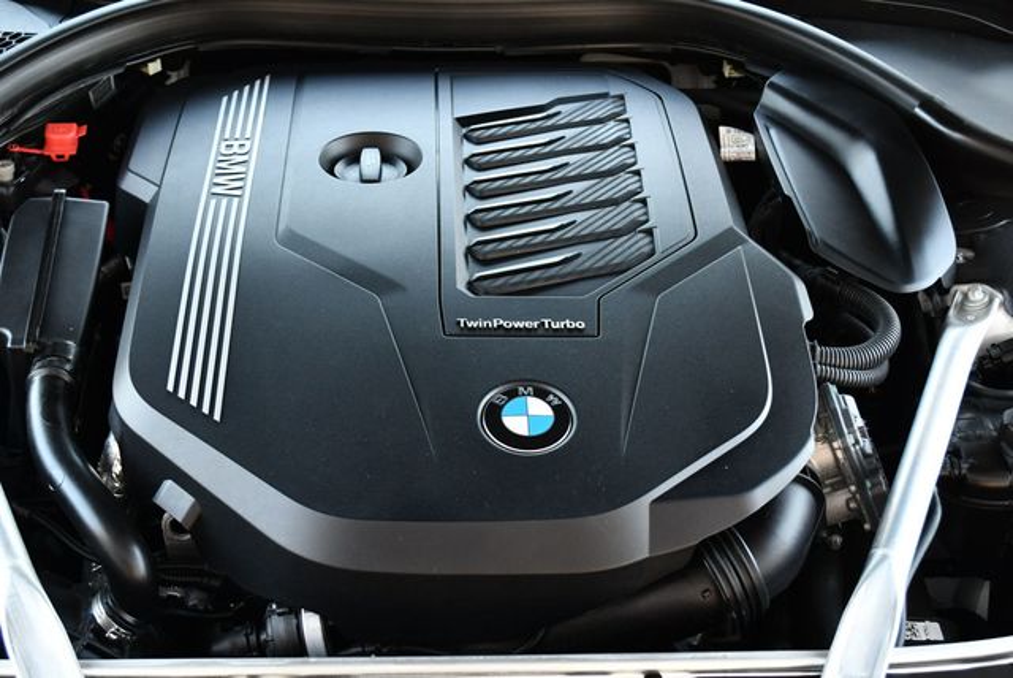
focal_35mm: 56
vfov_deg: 24.2
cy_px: 339
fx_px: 1577
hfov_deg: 35.6
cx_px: 506
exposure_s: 1/125
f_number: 4.5
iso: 800
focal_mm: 28
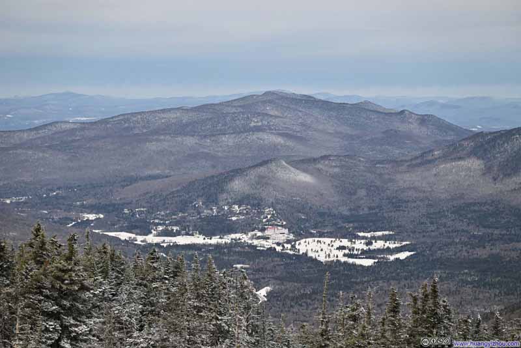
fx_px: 1737
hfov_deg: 17.1
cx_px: 260
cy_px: 174
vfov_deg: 11.4
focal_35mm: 120
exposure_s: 1/400
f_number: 5
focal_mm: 120
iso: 100
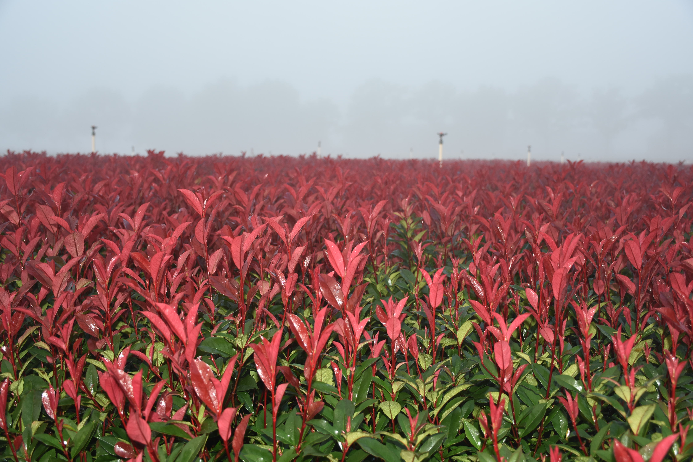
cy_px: 231
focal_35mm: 39
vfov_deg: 34.2
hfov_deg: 49.5
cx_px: 346
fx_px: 751
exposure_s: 1/200
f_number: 3.8
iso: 200
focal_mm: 26
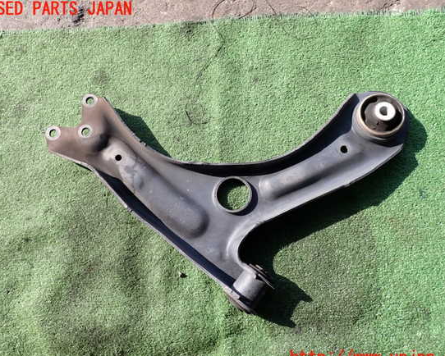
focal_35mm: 27
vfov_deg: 53.2
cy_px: 184
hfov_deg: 64.0
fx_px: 356
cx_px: 229
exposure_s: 1/640
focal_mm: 4.5
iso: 100
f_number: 2.8
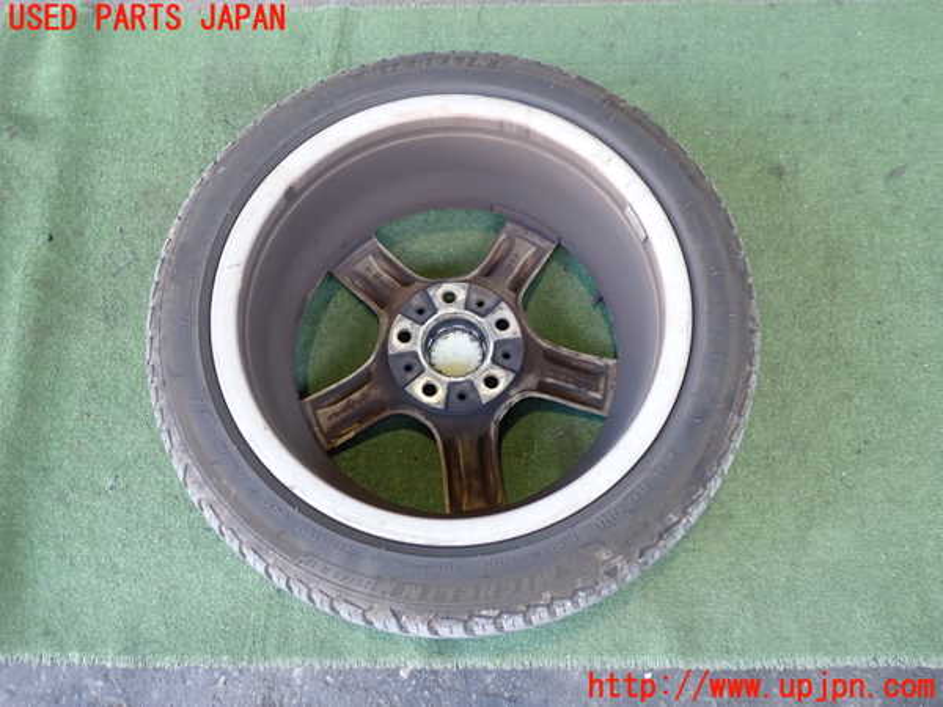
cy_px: 354
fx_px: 817
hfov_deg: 60.0
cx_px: 472
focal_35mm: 30
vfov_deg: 46.8
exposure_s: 1/30
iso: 200
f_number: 2.3
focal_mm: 5.4
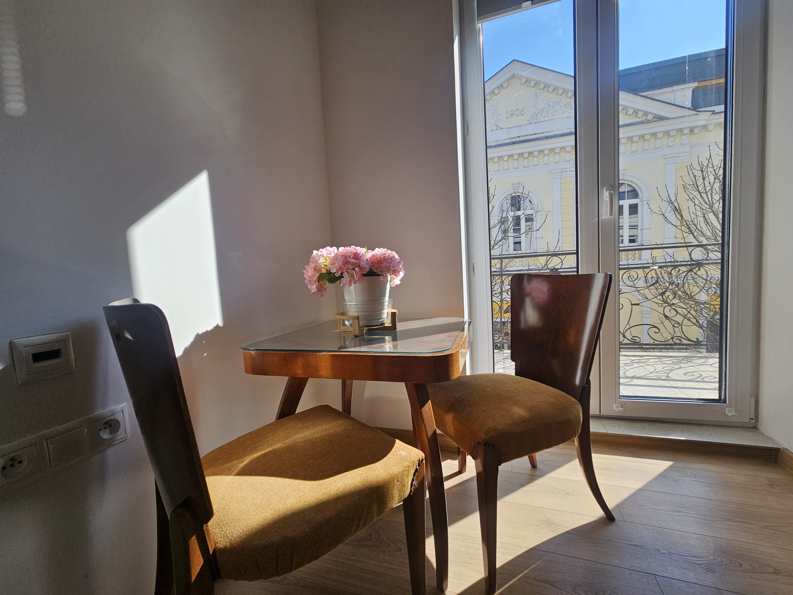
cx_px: 396
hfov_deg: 106.2
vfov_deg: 89.9
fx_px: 298
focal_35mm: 13
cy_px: 298
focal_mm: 2.2
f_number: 2.2
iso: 50
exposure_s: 1/848
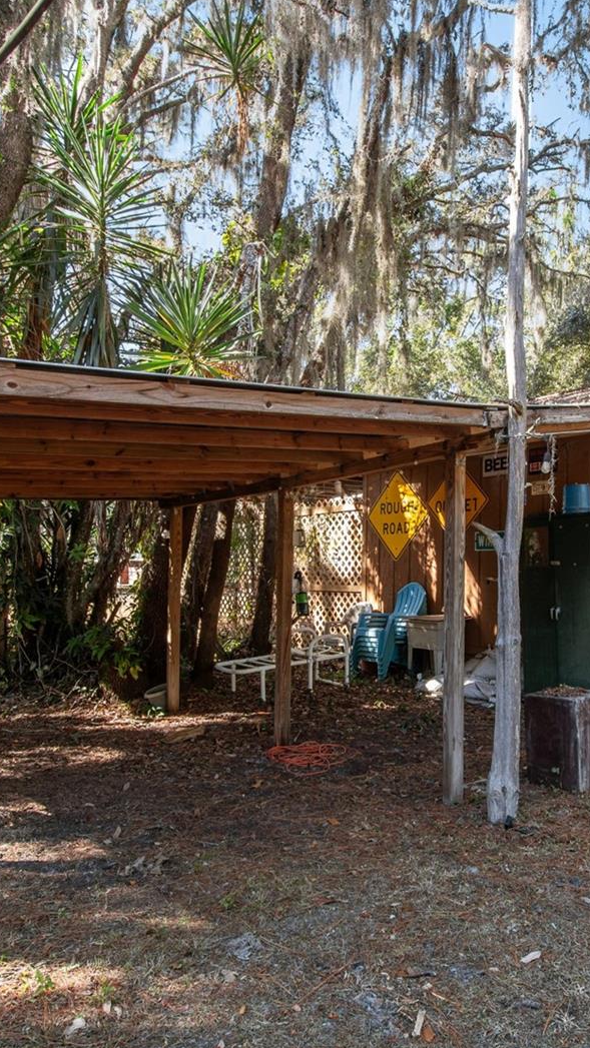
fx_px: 667
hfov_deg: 47.0
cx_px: 387
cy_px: 528
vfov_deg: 76.3
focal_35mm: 24
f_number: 7.1
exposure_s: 1/15
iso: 100
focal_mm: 10
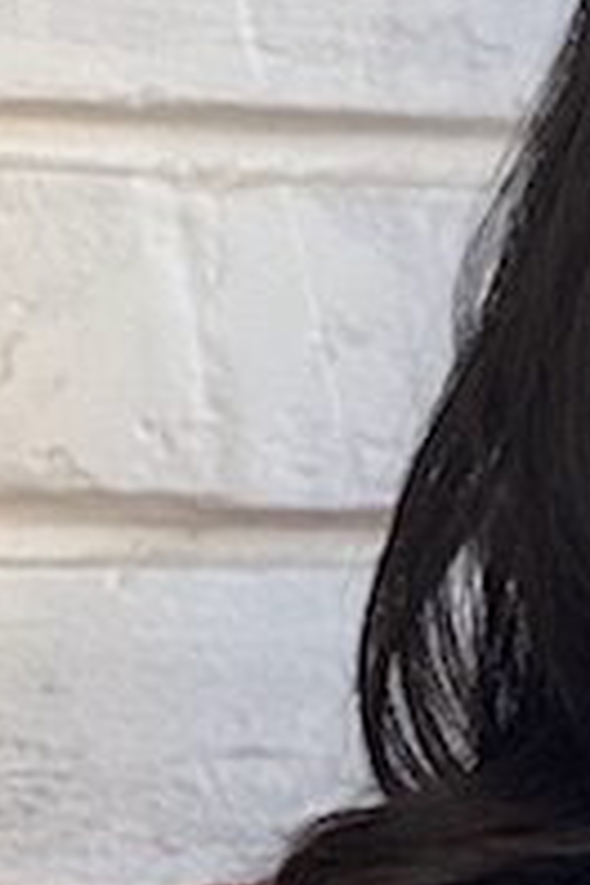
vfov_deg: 5.0
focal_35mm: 402
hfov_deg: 3.4
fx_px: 9882
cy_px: 1770
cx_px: 722
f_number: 2.8
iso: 80
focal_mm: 9
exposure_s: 1/99
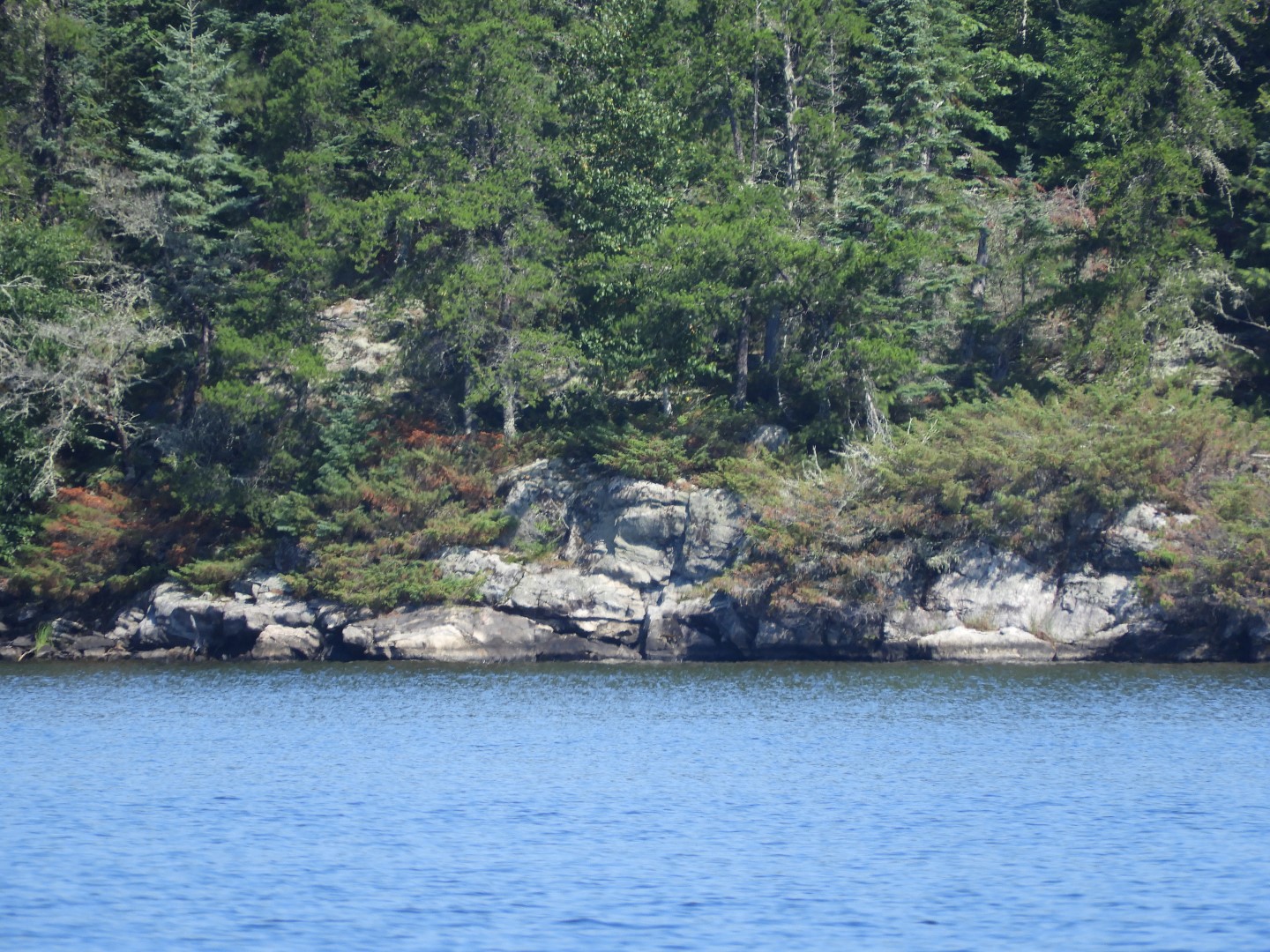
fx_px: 40357
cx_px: 635
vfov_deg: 1.4
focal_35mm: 1100
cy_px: 476
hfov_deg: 1.8
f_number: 5.6
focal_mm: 197.1
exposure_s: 1/250
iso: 100
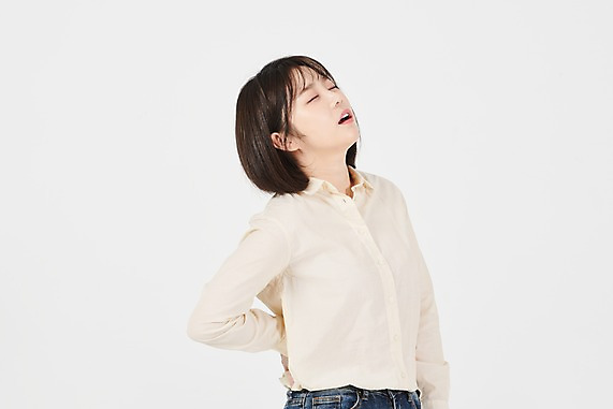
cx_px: 293
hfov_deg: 14.0
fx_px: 2504
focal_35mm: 147
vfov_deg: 9.3
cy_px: 198
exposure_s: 1/125
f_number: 13
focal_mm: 140
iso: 100
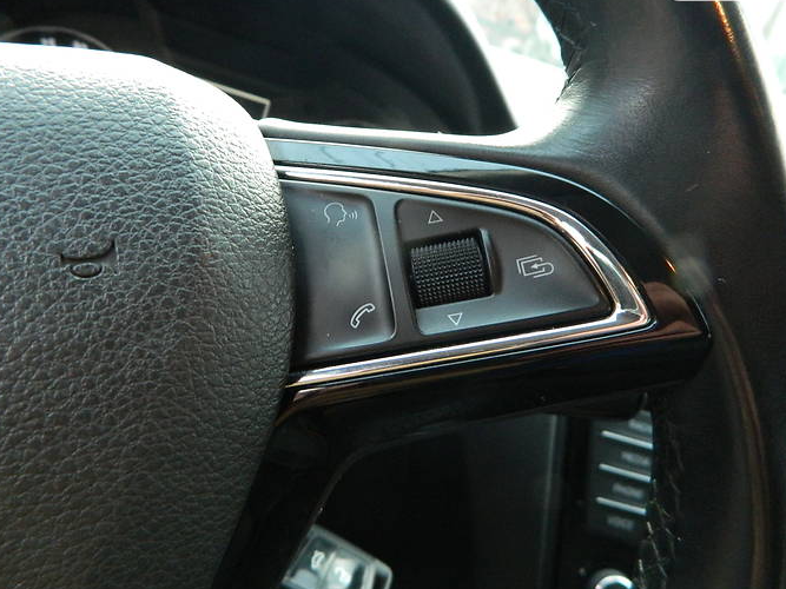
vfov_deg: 46.8
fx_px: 681
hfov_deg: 60.0
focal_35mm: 30
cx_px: 383
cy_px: 290
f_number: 3.1
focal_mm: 4.5
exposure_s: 1/60
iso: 400
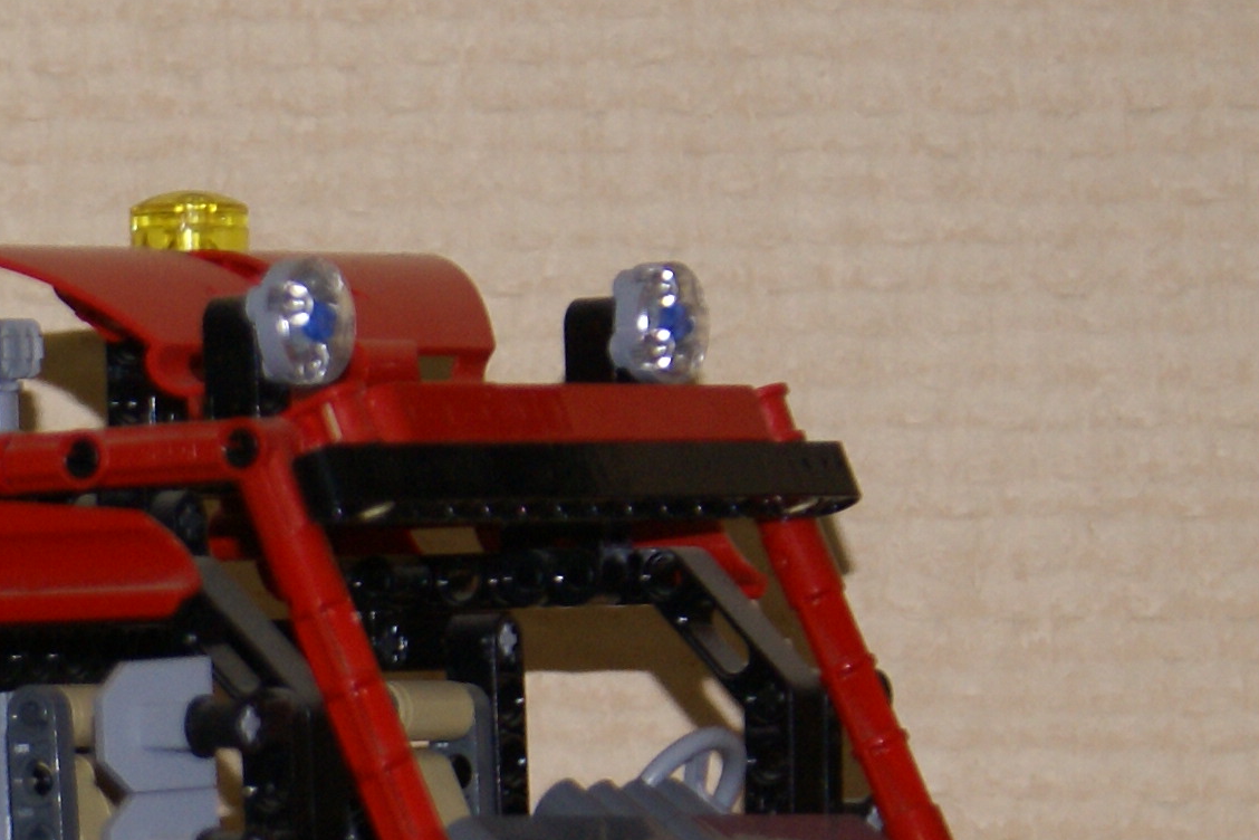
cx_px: -475
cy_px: 628
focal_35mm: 361
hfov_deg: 5.7
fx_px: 12624
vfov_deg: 3.8
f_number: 5.6
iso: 400
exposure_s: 1/125
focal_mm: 70
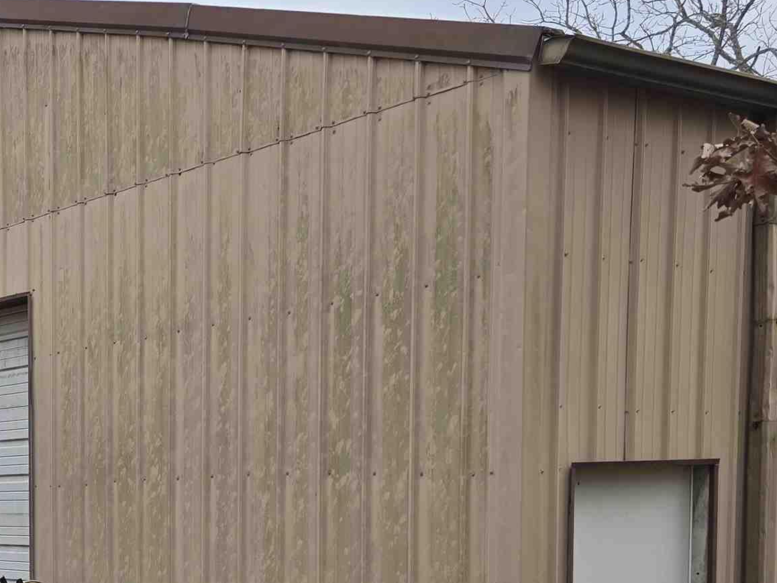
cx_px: -101
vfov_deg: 23.1
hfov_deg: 28.5
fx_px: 1370
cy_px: 571
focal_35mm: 61
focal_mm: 6.3
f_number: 1.7
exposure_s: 1/445
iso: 12
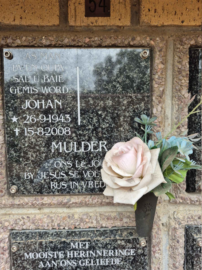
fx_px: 179
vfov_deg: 73.9
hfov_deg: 58.9
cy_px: 135
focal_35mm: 23
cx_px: 101
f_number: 1.8
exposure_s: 1/180
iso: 64
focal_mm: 5.4
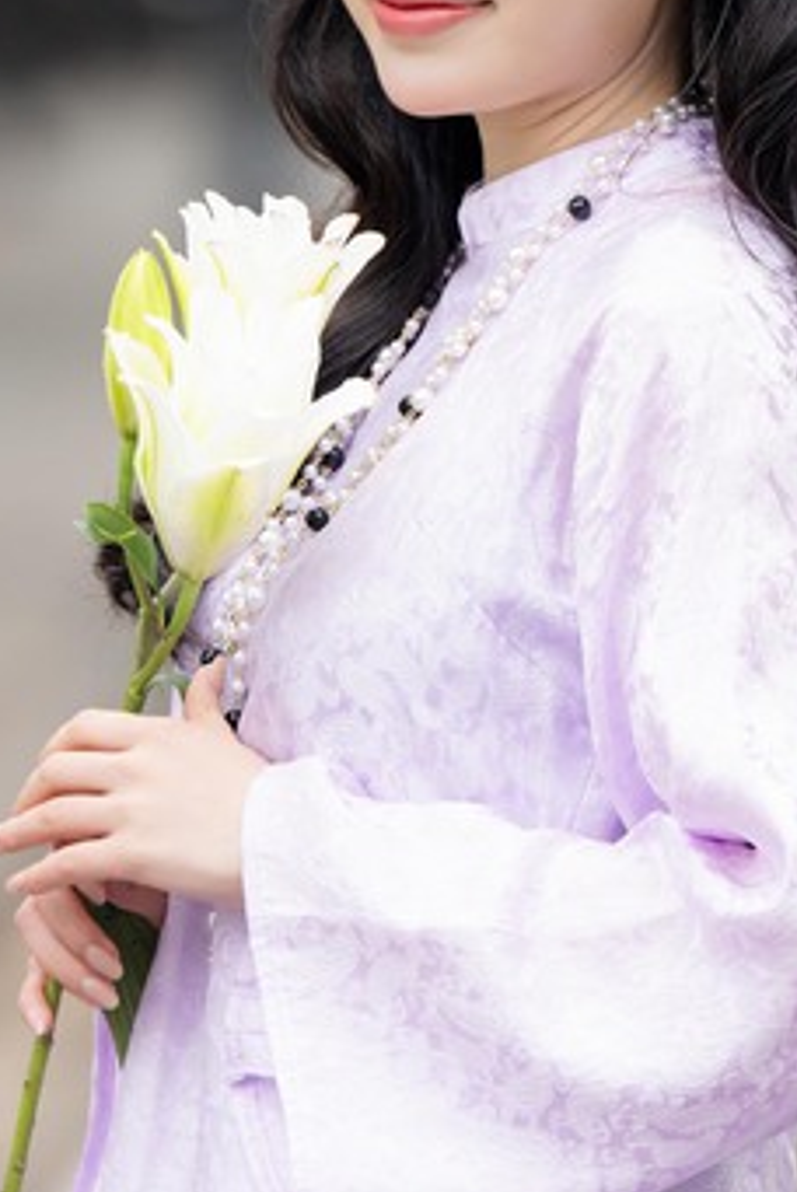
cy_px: 461
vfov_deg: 3.6
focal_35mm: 580
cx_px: 388
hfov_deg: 2.4
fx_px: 19220
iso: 200
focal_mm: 200
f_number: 3.2
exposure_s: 1/500
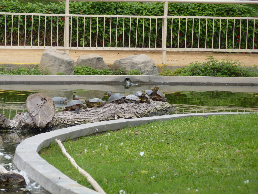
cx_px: 129
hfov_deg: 6.6
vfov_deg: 5.0
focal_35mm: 300
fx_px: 2236
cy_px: 97
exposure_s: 1/125
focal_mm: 49.2
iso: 100
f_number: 4.9
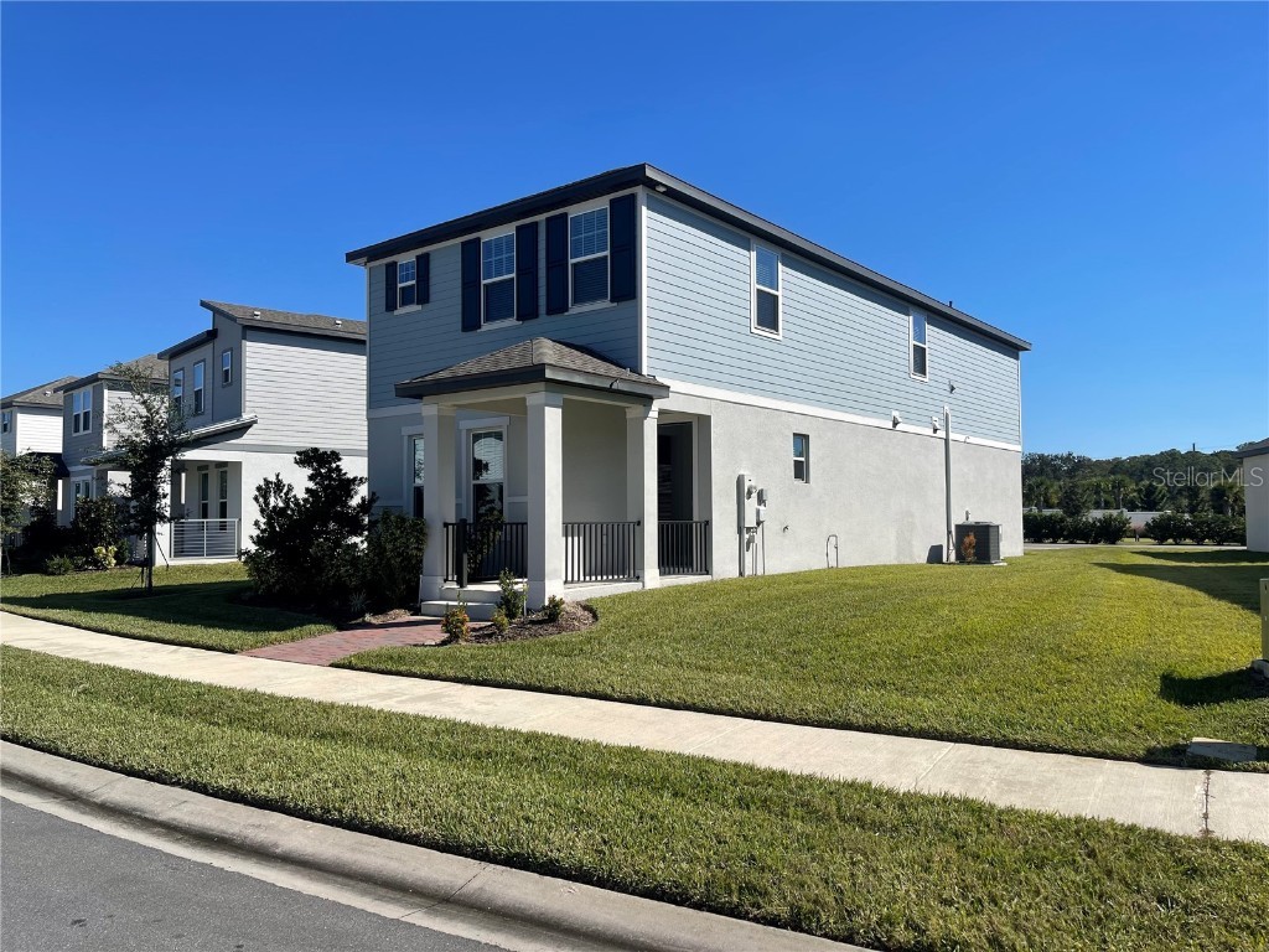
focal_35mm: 25
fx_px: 916
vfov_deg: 54.9
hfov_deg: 69.4
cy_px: 476
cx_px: 634
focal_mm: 5.1
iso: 32
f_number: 1.6
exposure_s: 1/5376
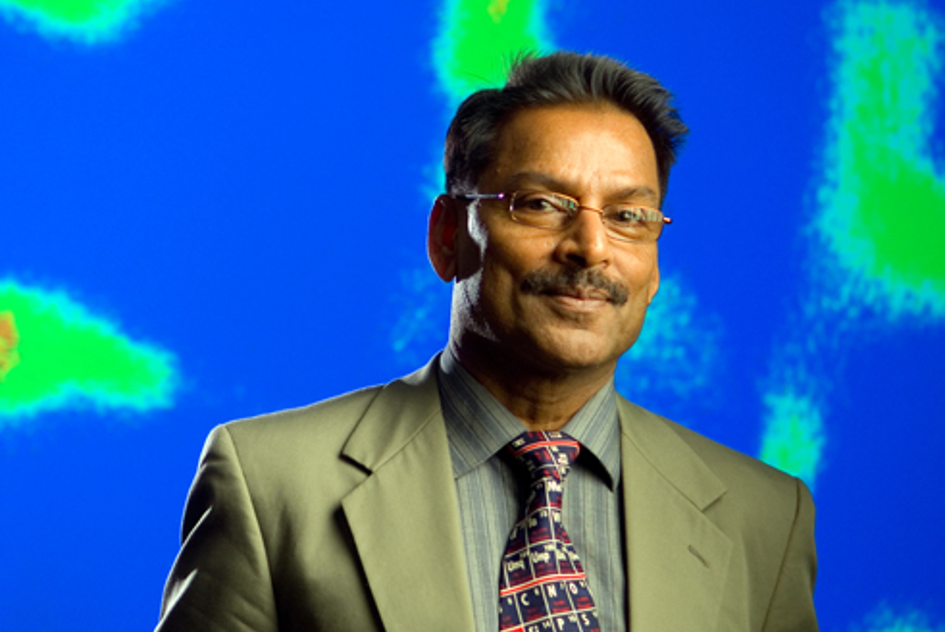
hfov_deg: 21.0
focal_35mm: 97
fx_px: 2548
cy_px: 329
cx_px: 345
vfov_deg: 14.1
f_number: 3.3
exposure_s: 1/6
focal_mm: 45
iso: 100
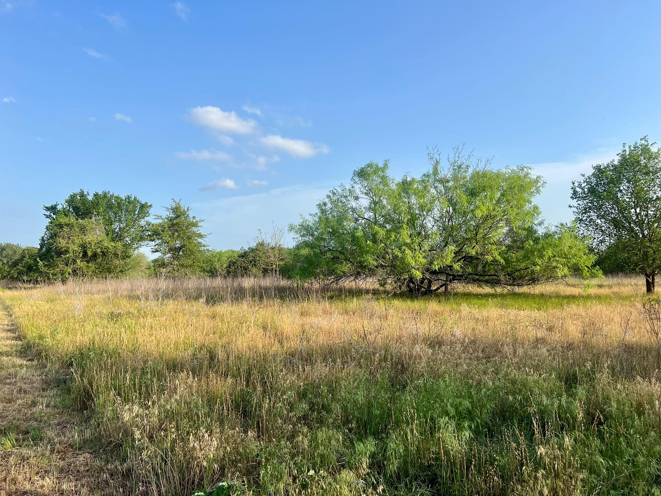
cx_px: 330
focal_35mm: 26
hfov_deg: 67.3
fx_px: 496
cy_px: 248
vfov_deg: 53.1
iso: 50
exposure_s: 1/2404
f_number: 1.5
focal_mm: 5.7
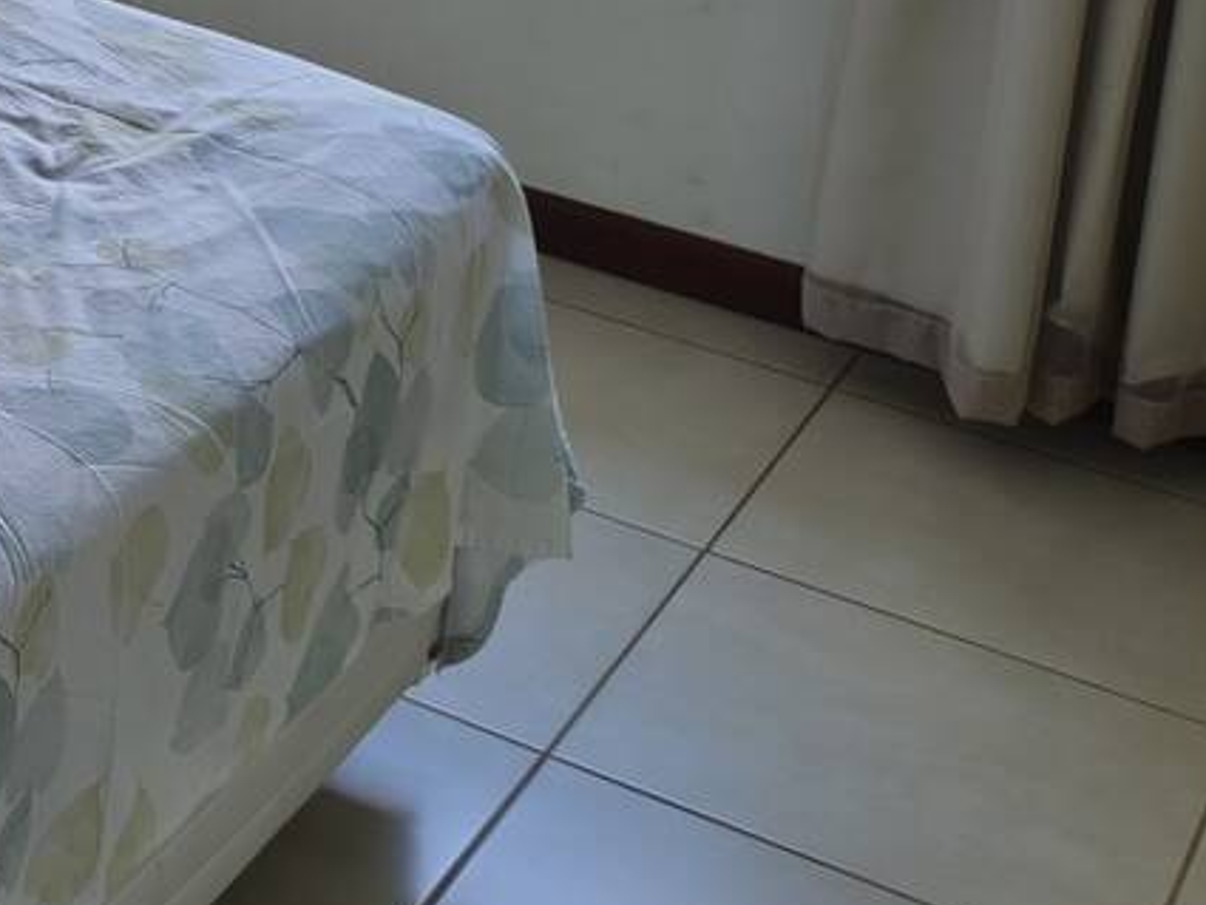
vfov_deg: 15.6
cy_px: -426
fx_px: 3067
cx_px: -721
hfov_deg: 18.9
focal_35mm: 88
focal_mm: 4.94
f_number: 1.5
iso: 80
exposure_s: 1/120
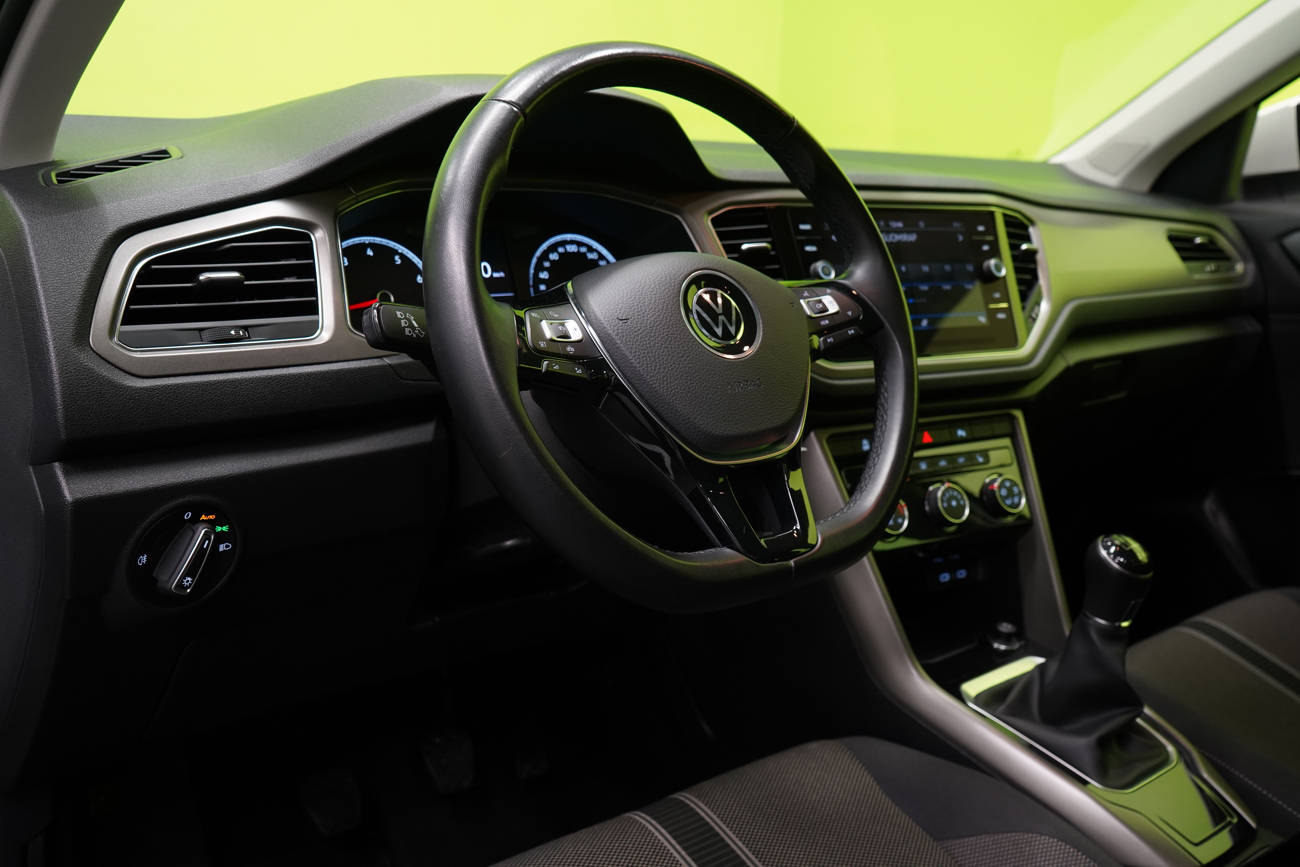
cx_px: 650
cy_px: 434
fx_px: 1119
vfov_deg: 42.3
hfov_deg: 60.3
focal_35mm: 31
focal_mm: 31
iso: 1250
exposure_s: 1/25
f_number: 5.6
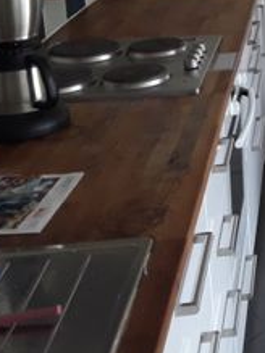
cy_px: 11
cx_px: 435
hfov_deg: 17.2
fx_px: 756
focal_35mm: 74
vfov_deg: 25.2
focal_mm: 2.91
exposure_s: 1/33
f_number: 1.9
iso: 64
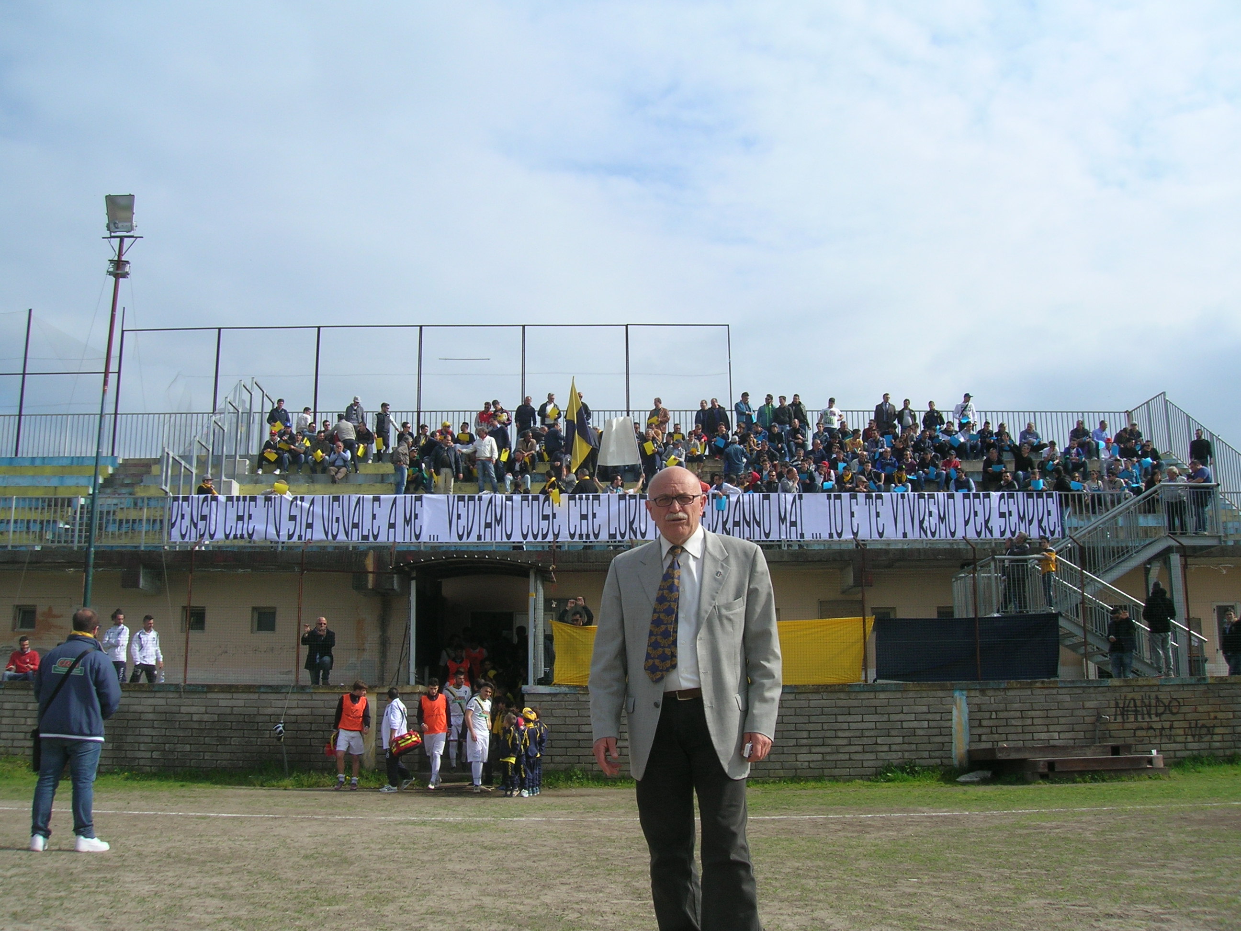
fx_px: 1219
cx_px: 620
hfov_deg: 54.0
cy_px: 466
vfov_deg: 41.8
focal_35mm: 34
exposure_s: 1/484
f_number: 4.9
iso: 50
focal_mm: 5.7
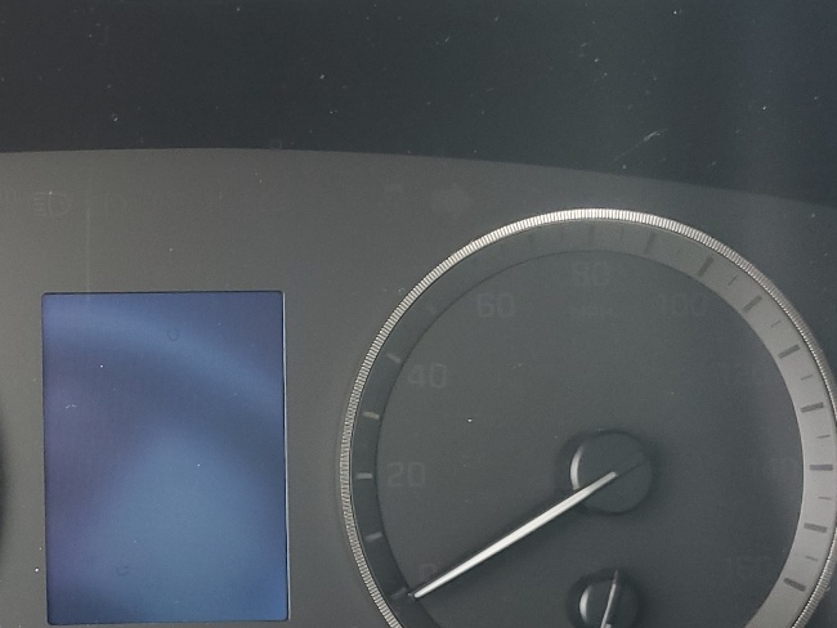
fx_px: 1548
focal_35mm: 64
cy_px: 476
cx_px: 10
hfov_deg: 28.5
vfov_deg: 22.7
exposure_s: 1/60.2
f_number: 1.5
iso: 64
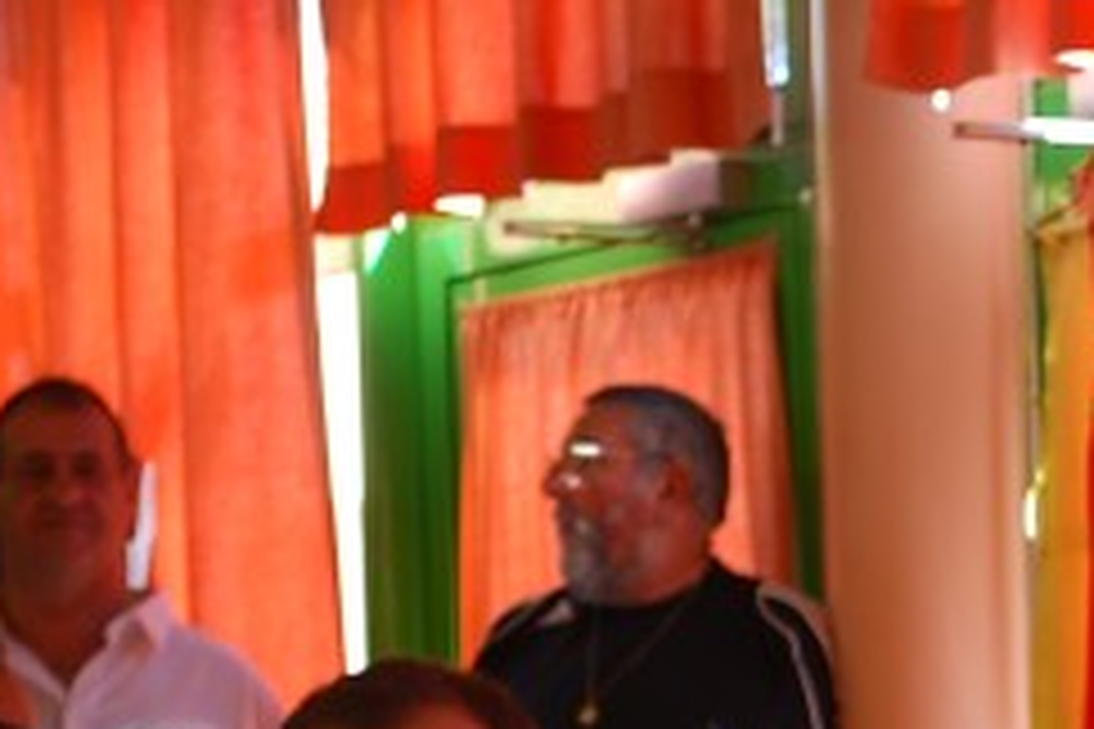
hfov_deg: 11.6
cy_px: 958
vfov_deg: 7.8
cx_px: 1337
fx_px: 5287
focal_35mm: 174
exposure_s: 1/30
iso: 200
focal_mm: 44
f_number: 5.3
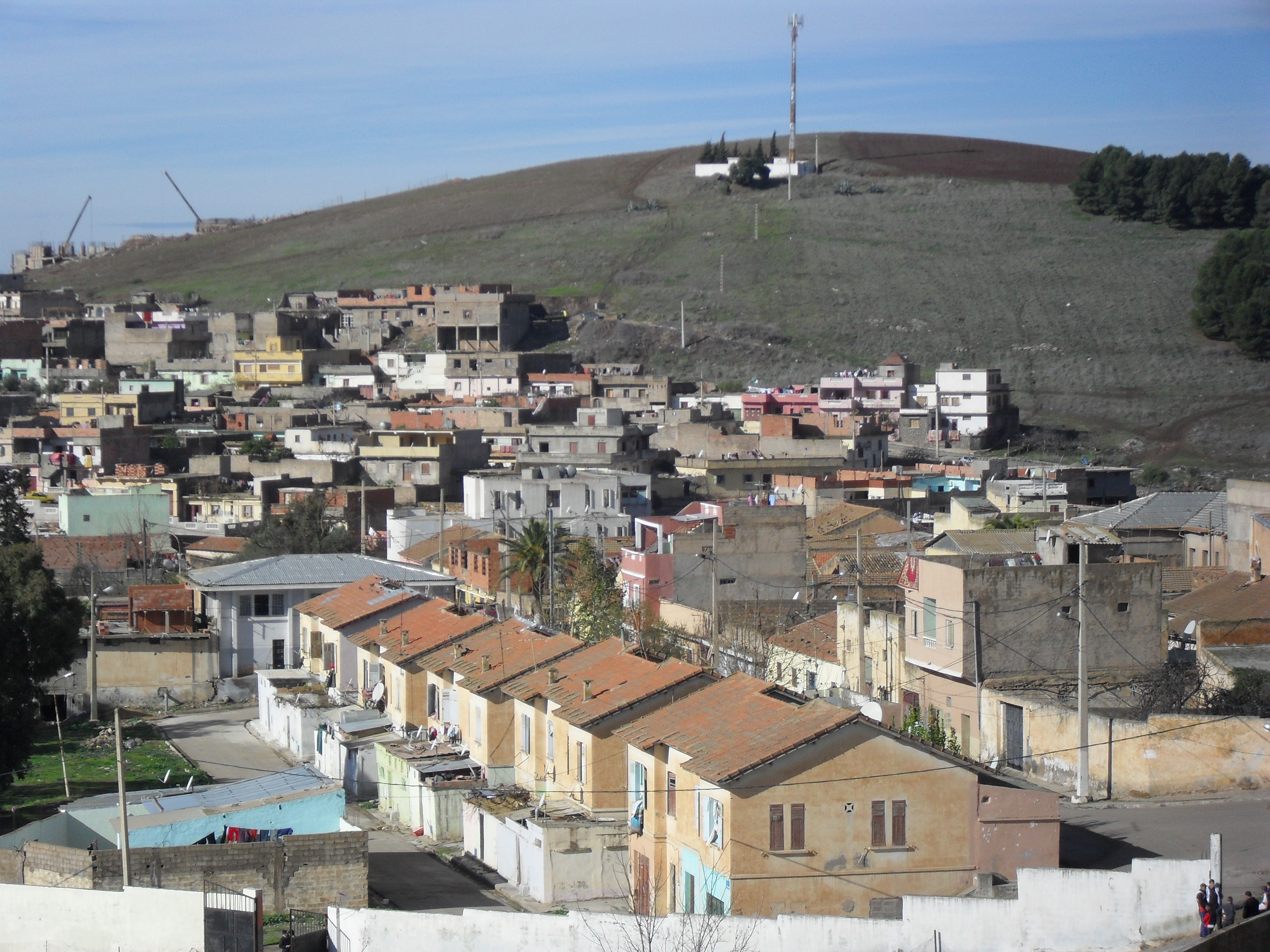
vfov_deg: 14.1
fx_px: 3852
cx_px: 635
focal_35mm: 105
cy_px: 476
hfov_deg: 18.7
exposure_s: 1/750
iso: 100
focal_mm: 18.9
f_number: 5.8
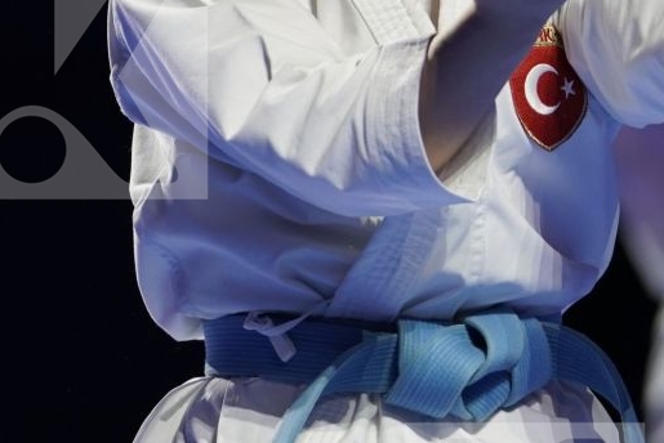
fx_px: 12309
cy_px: 82
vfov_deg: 2.1
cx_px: 525
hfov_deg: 3.1
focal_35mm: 667
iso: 640
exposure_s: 1/500
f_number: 2.8
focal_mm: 191
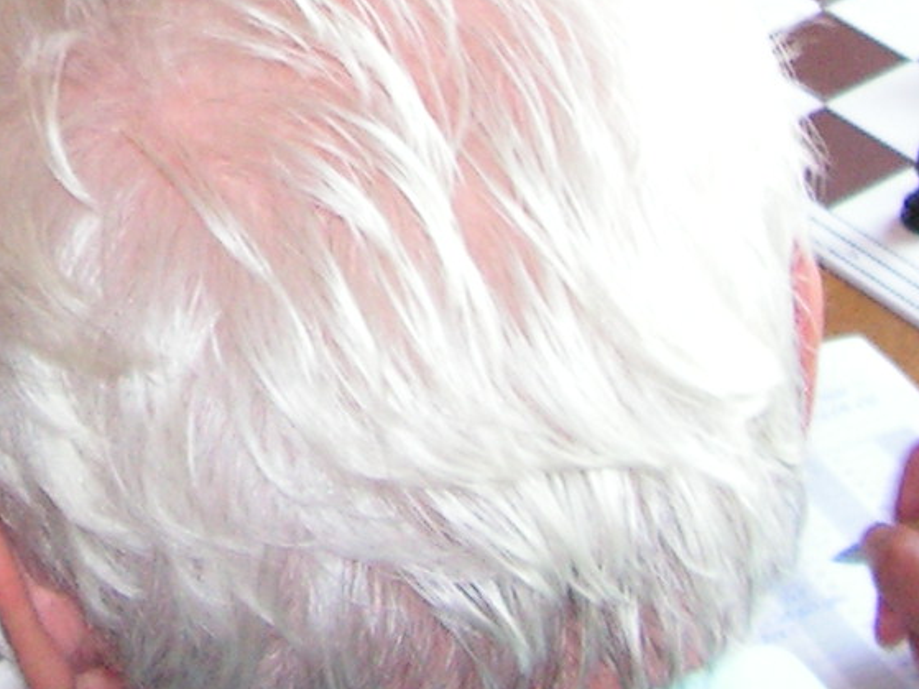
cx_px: -133
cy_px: -362
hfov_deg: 14.5
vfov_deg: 10.8
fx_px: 3504
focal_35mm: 132
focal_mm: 6
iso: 200
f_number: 3.2
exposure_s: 1/40
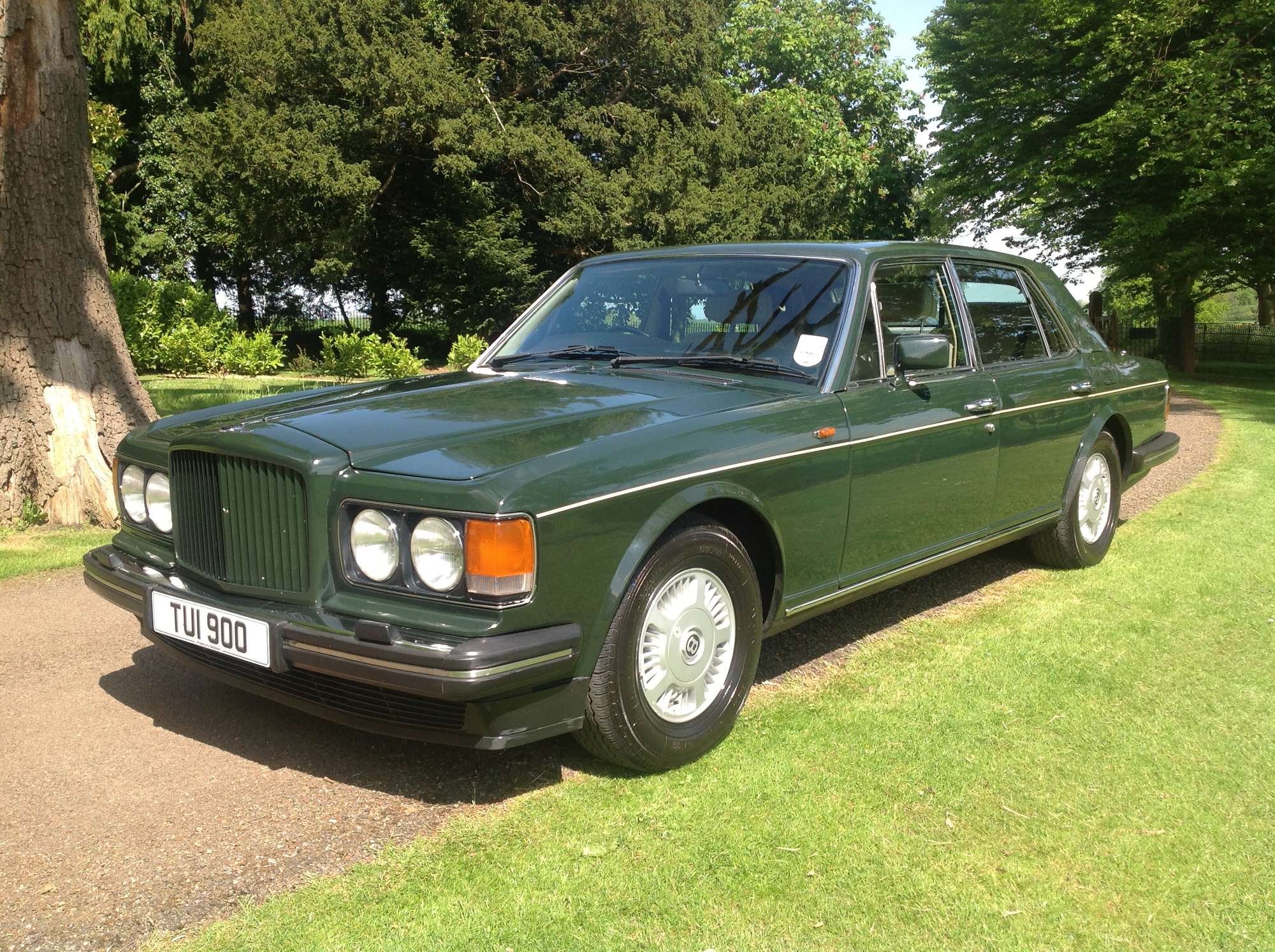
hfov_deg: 52.7
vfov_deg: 40.6
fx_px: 1287
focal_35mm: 35
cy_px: 476
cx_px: 638
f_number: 2.4
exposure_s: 1/605
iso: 50
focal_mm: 4.28
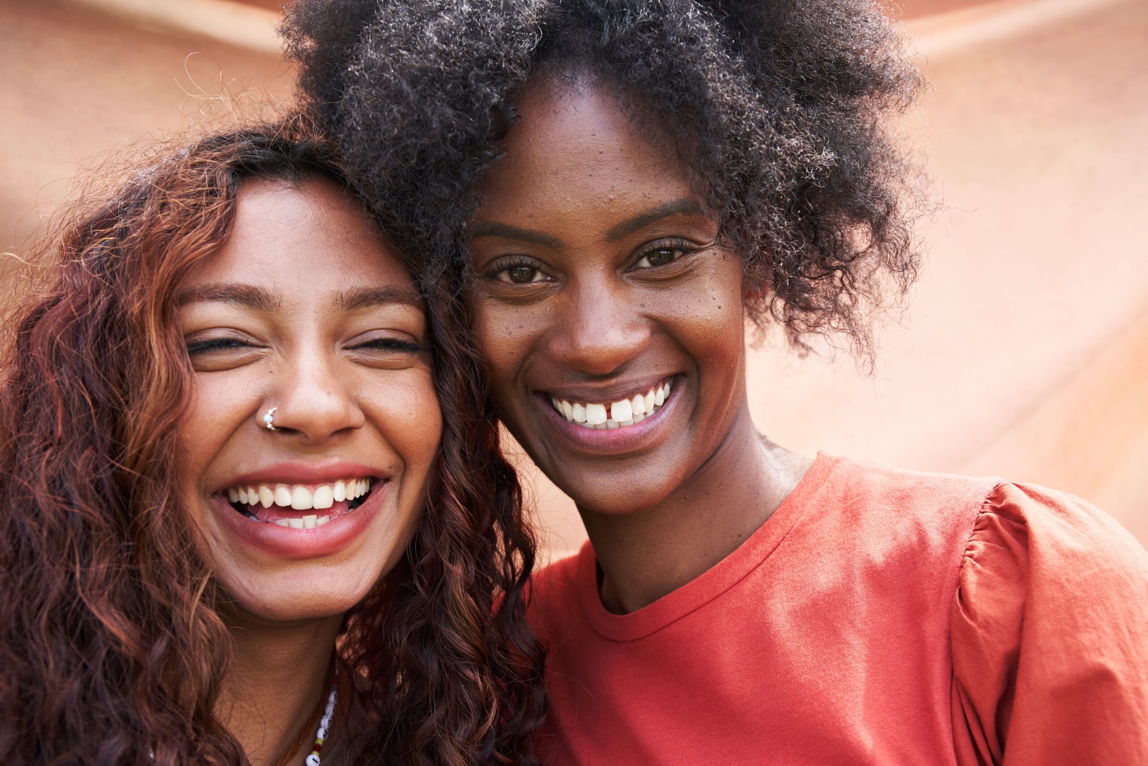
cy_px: 383
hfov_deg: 47.4
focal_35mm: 41
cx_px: 574
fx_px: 1307
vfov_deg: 32.6
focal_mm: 41
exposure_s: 1/400
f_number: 5.6
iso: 250
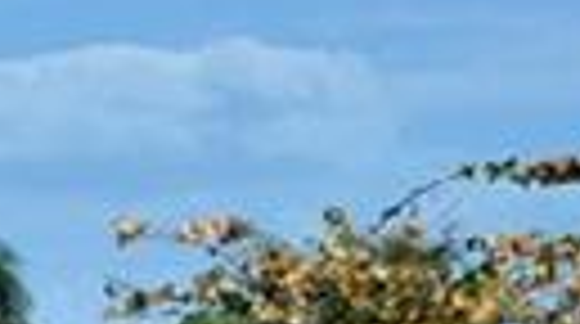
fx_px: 3715
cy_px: 688
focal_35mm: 242
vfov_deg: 4.9
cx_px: -1587
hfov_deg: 7.1
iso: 500
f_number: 22
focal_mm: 29
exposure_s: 1/320
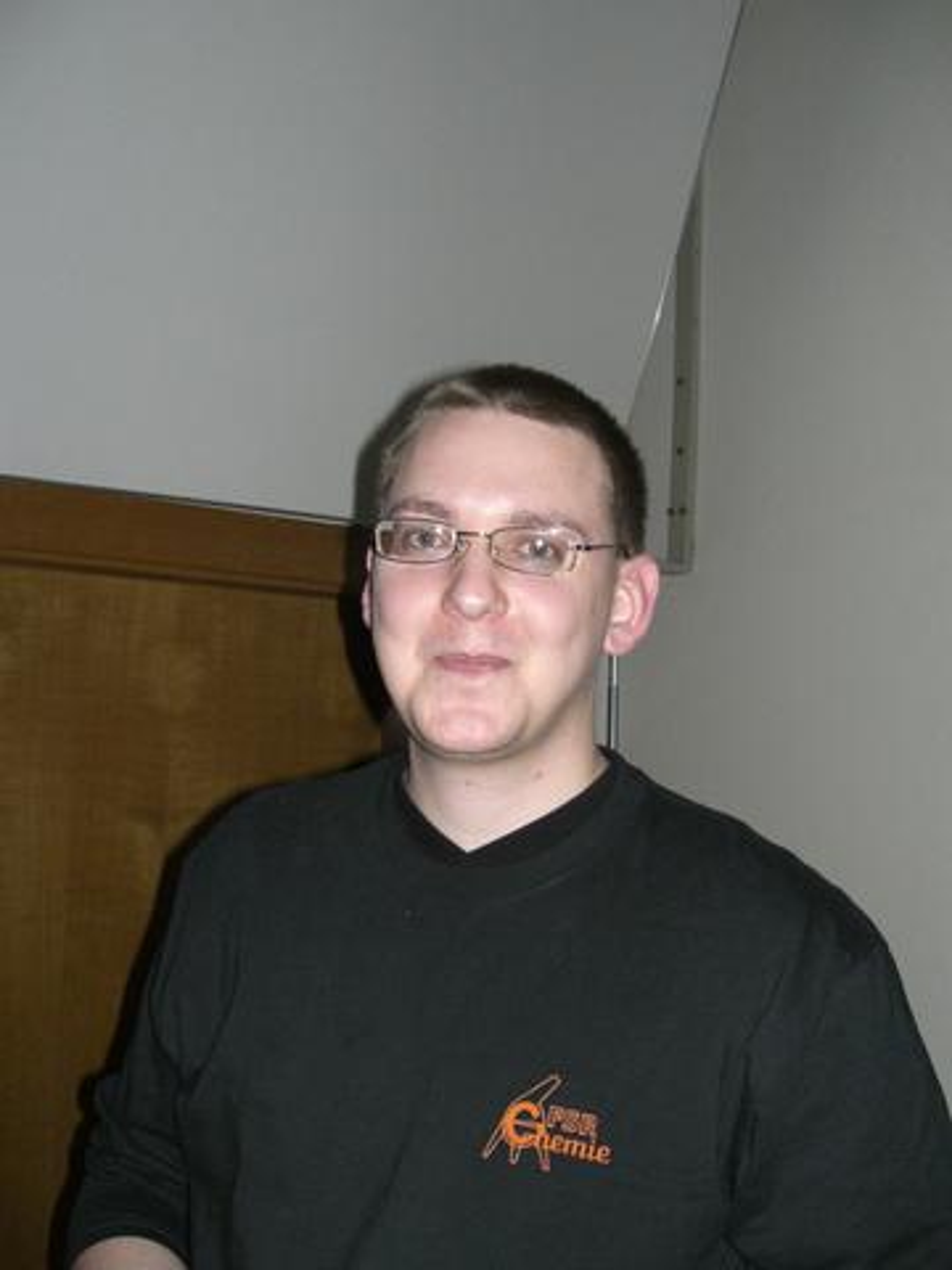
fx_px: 1393
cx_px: 476
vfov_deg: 49.0
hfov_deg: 37.7
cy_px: 635
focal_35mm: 38
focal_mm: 6.3
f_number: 3.1
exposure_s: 1/60
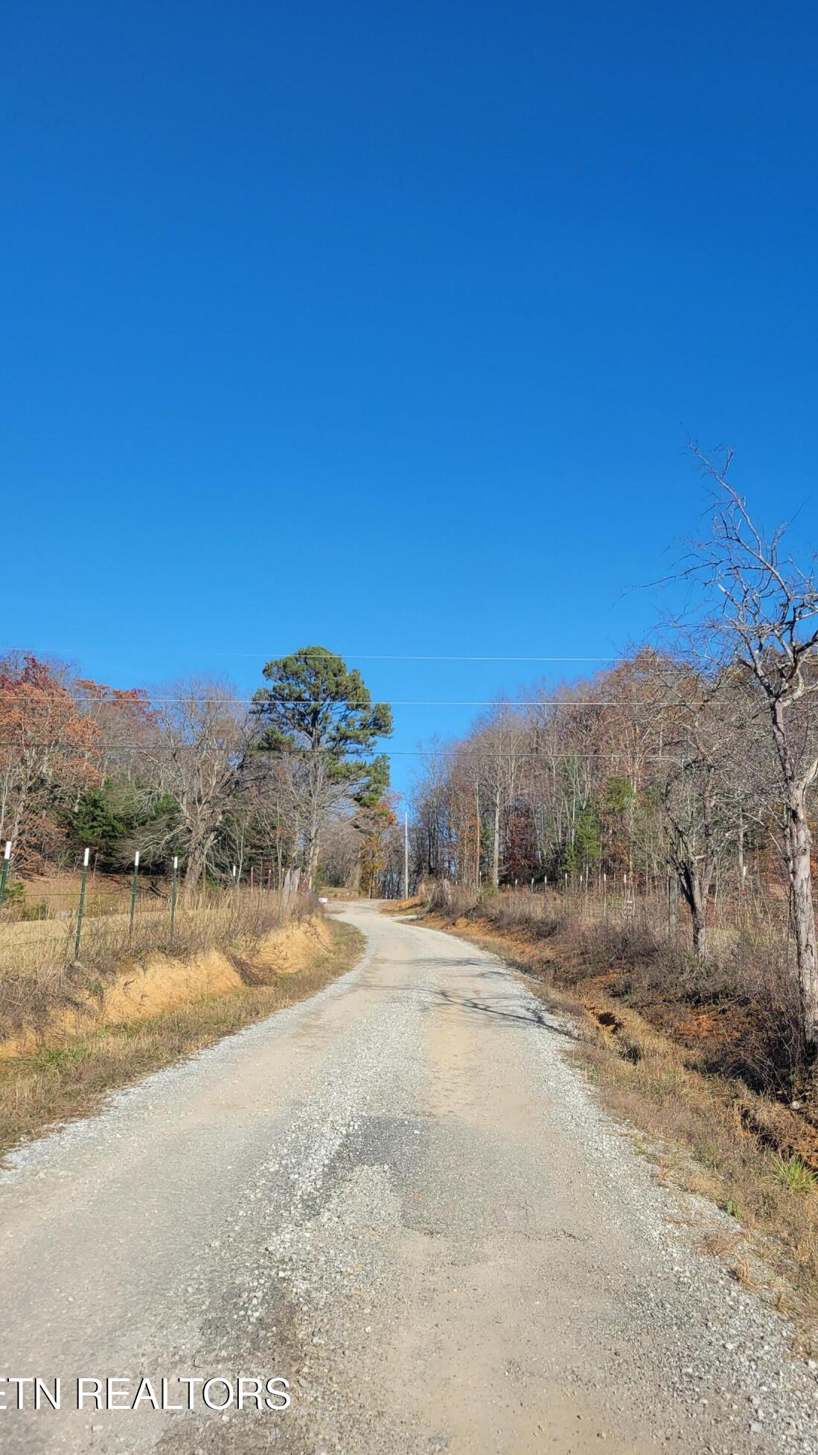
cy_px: 718
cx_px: 534
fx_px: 1118
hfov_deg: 39.8
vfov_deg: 66.1
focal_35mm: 29
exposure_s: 1/1957
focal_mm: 5.4
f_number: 1.8
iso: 40
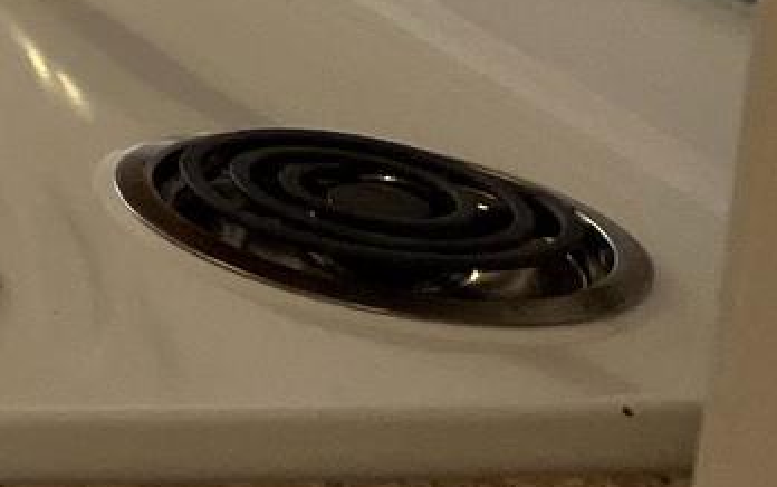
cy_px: -766
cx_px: -1500
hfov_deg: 10.0
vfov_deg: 7.5
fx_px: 3433
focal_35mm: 162
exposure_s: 1/60
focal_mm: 5.1
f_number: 1.6
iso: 80
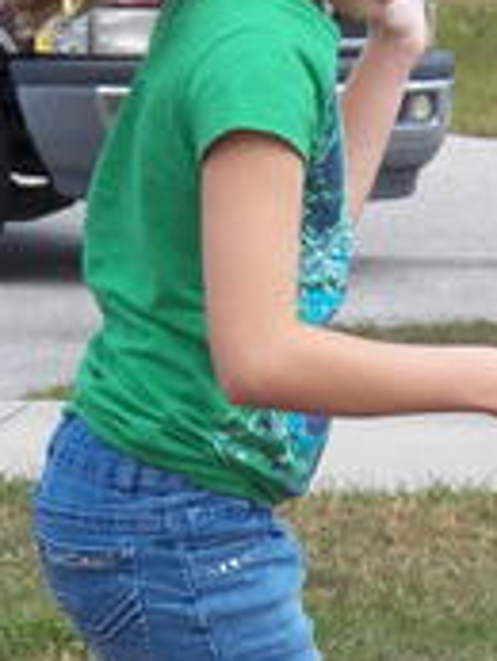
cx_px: 638
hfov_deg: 4.0
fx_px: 7132
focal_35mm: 373
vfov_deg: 5.3
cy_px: 588
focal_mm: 17.1
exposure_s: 1/640
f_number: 4
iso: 125
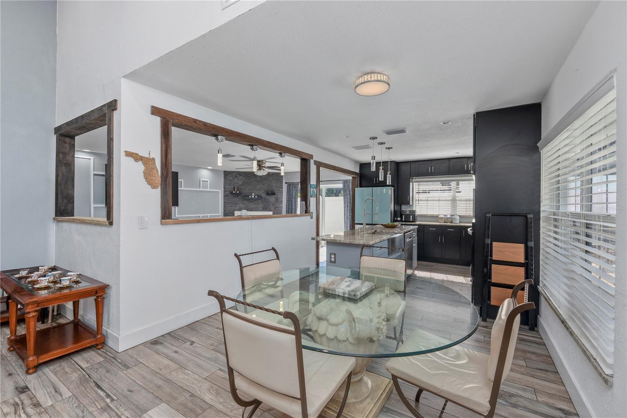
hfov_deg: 100.4
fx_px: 261
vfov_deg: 77.3
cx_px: 314
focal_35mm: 15
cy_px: 209
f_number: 9
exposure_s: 1/13
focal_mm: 10
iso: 400
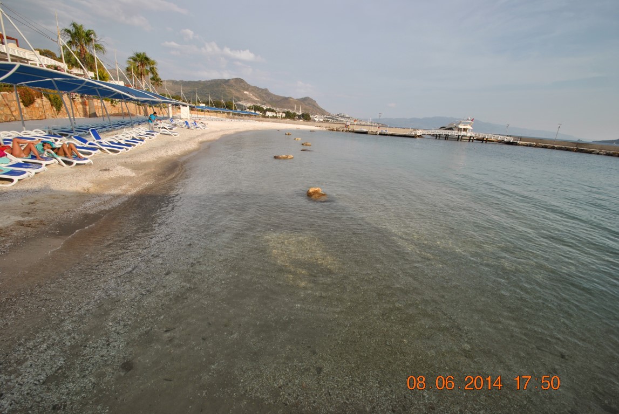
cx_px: 310
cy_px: 207
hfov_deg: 100.3
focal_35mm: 15
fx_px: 258
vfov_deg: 77.5
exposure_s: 1/200
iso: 100
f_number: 10
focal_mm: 10
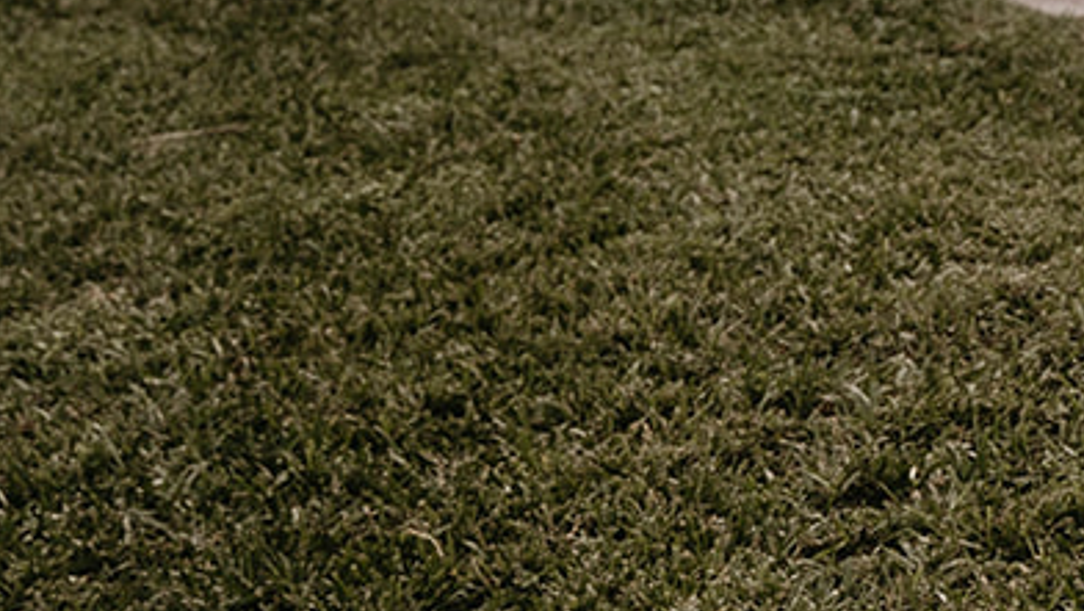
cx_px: 1714
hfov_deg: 11.9
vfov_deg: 7.0
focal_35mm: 171
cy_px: -383
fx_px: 4918
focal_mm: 40
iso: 320
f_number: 2.8
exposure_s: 1/160
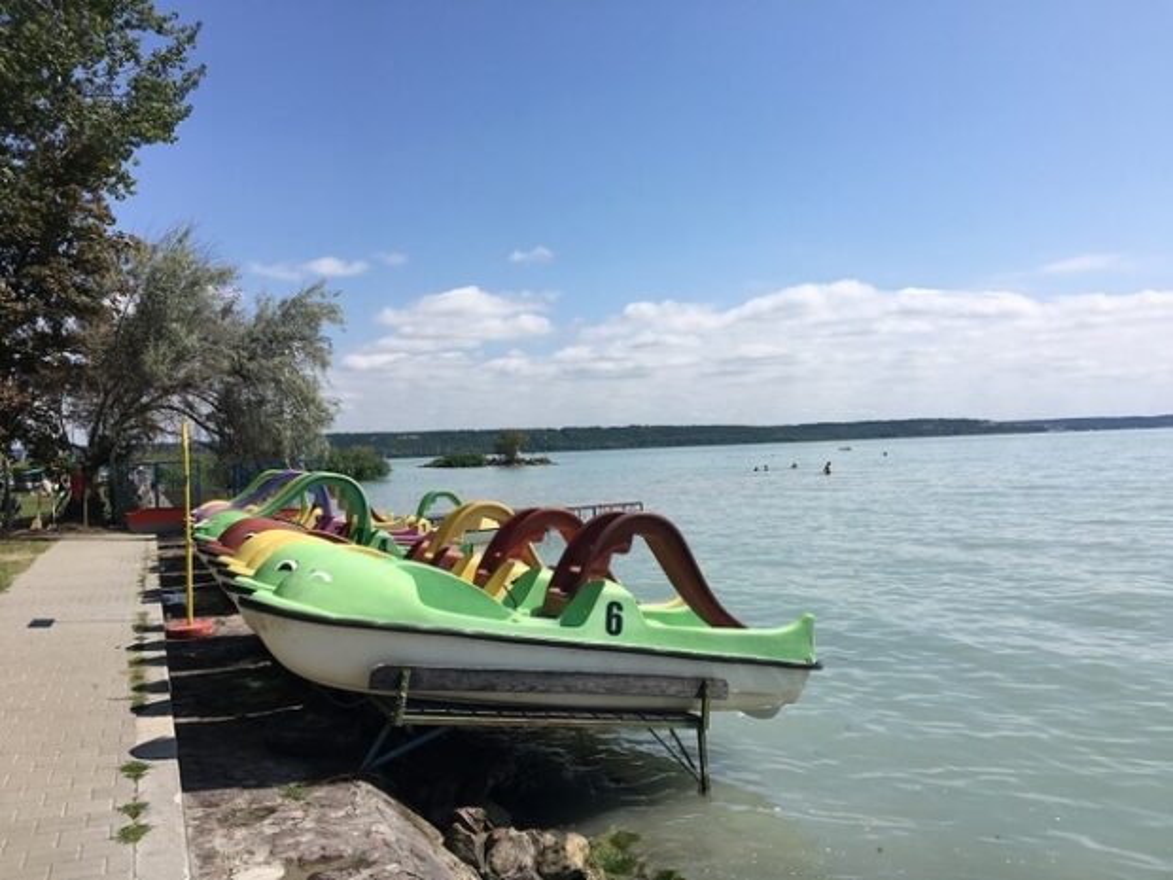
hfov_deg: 61.7
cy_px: 440
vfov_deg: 48.2
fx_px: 983
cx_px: 586
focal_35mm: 29
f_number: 2.2
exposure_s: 1/2404
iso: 25
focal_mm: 4.15
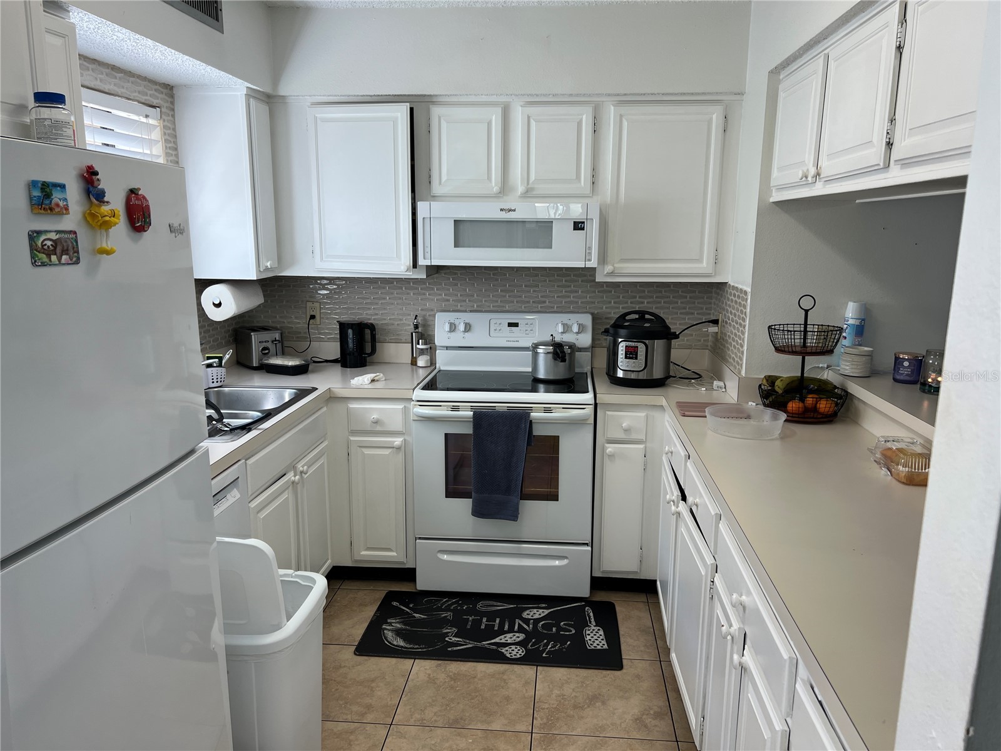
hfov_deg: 67.3
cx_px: 500
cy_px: 376
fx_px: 752
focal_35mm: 26
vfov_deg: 53.1
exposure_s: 1/120
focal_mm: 5.7
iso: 40
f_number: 1.5
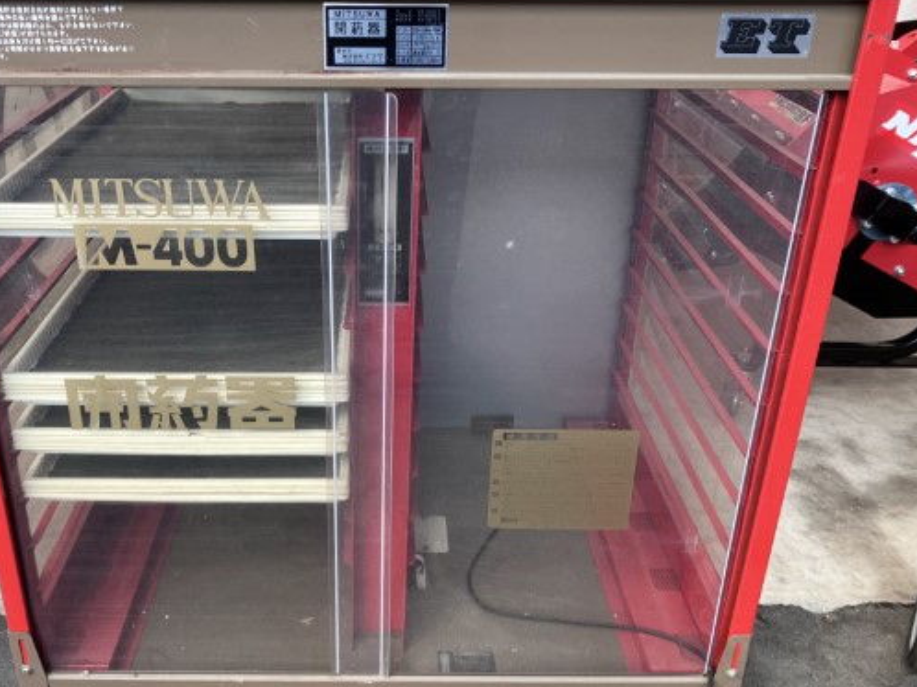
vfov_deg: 39.6
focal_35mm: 36
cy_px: 378
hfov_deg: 51.2
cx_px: 392
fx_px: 953
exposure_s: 1/100
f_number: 1.8
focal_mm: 3.99
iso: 80
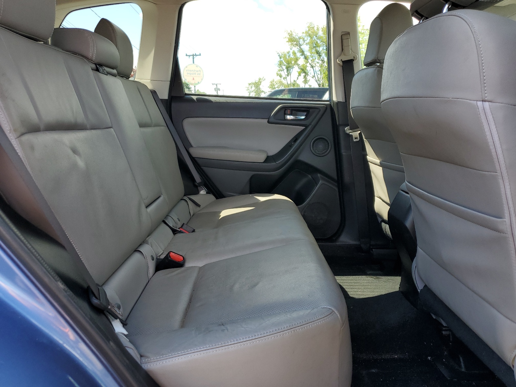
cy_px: 194
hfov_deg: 67.3
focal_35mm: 26
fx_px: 388
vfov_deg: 53.1
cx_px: 258
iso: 50
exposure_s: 1/270
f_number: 1.5
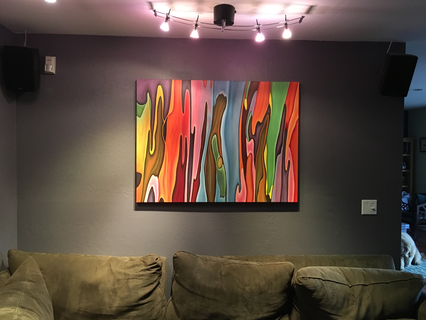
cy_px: 160
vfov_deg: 48.2
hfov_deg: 61.7
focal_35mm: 29
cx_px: 213
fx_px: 357
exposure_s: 1/15
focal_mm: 4.15
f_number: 2.2
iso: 200
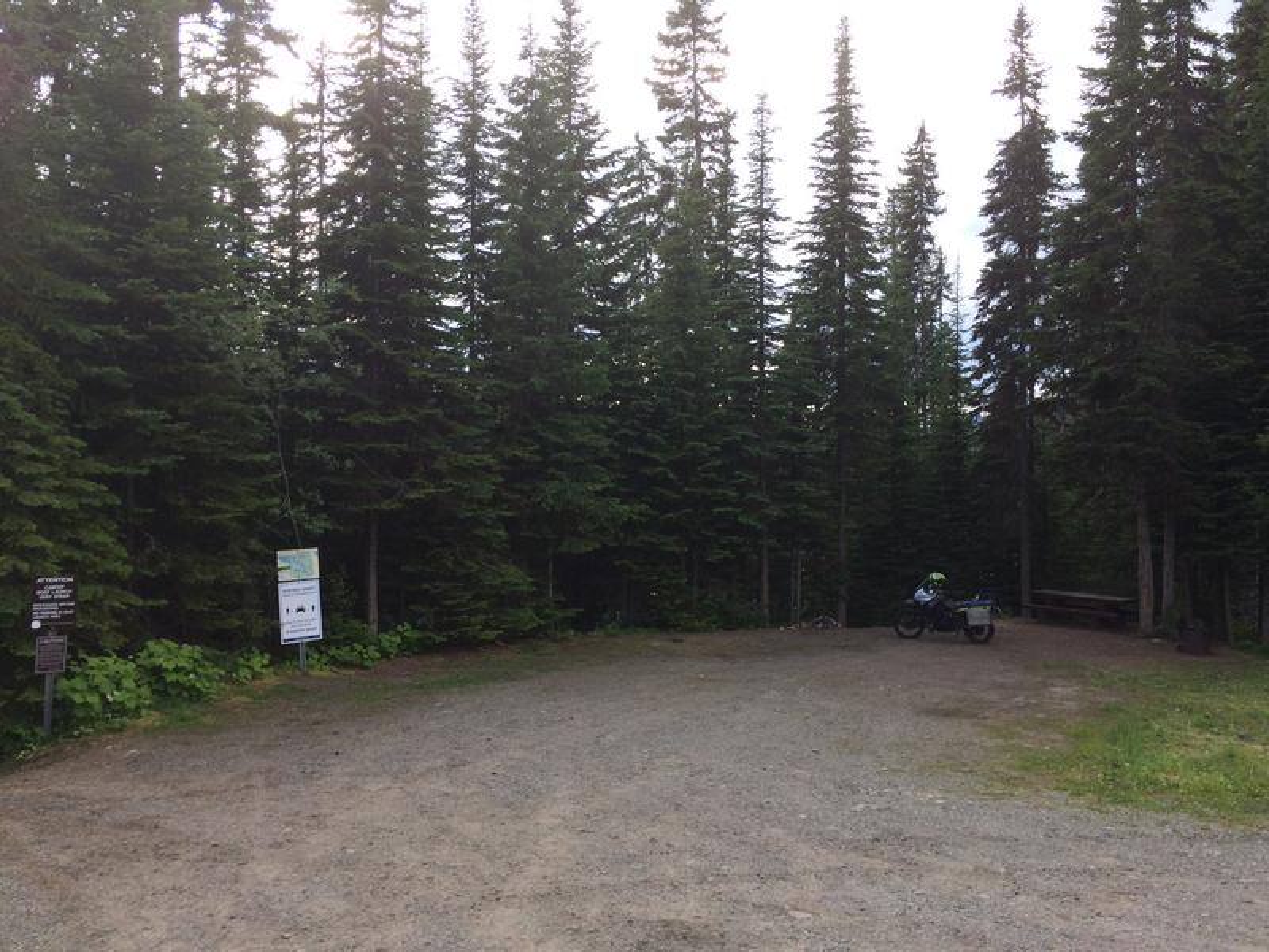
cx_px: 634
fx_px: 1063
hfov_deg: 61.7
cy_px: 476
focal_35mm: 29
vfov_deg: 48.2
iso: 32
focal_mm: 4.15
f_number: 2.2
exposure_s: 1/432
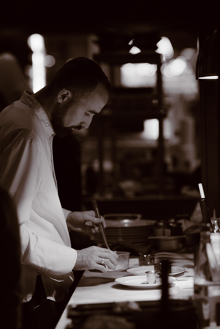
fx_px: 1235
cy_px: 164
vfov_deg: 15.2
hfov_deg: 10.2
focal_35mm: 135
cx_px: 110
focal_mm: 135
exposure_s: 1/100
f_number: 3.2
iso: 200
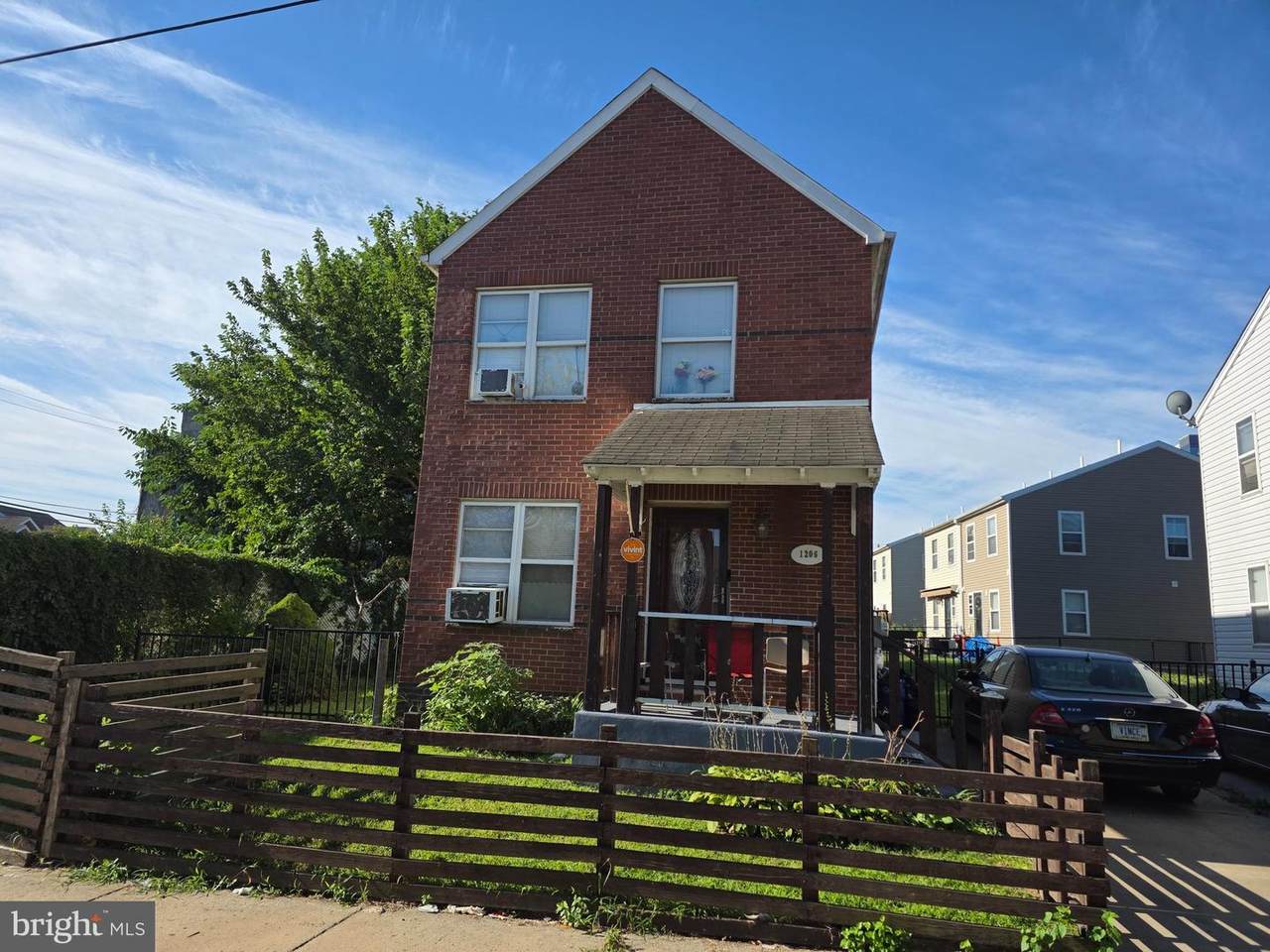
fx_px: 844
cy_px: 476
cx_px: 635
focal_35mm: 23
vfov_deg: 58.9
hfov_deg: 73.9
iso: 80
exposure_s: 1/4539
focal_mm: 6.3
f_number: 1.7
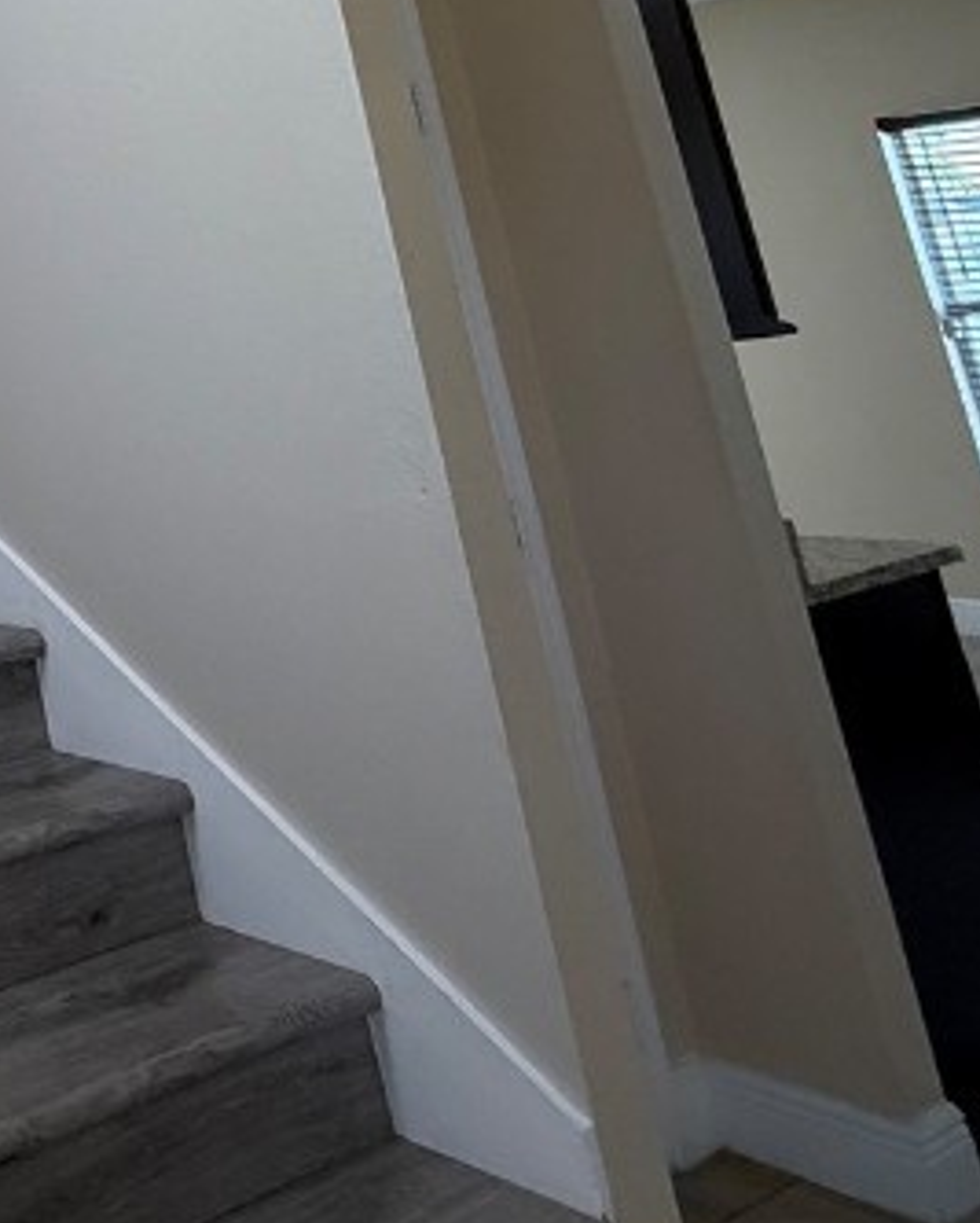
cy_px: -29
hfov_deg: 25.8
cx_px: -518
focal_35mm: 42
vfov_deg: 38.4
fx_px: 1521
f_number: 2.2
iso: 160
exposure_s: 1/120
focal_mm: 2.22
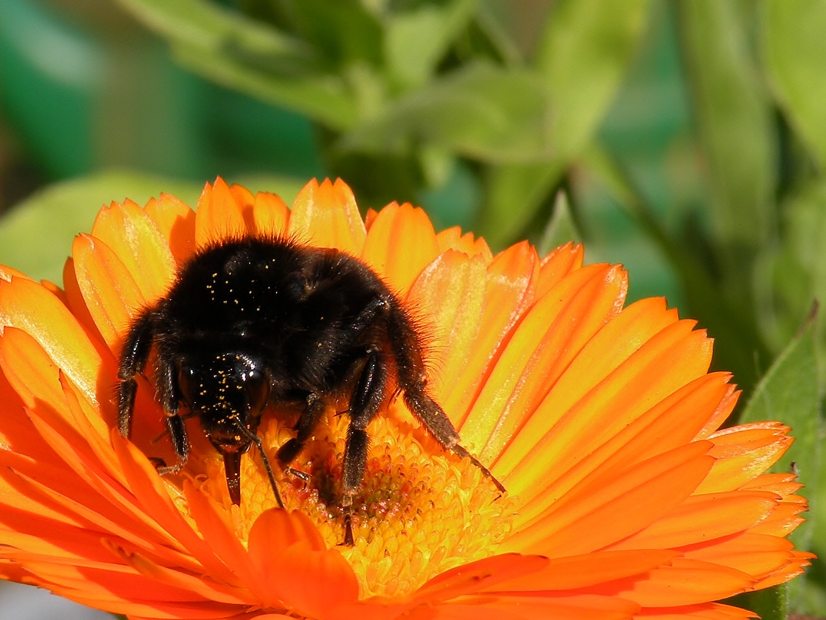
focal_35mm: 164
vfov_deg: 9.0
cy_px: 418
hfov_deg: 12.0
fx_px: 3914
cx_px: 406
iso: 64
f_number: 7.1
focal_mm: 21
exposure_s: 1/256
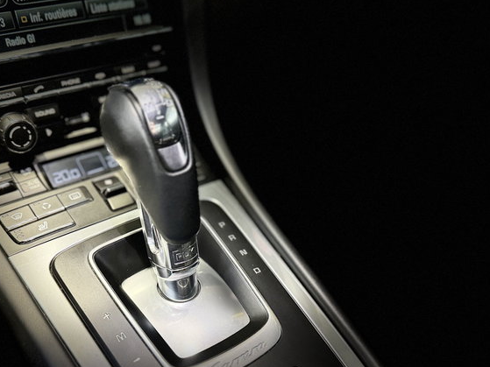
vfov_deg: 42.7
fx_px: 467
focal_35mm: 33
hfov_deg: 54.7
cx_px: 183
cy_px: 222
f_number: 1.78
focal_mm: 6.86
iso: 640
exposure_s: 1/33
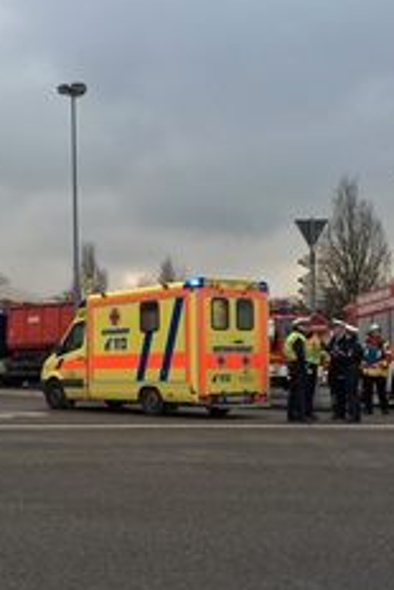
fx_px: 852
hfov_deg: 25.6
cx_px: 84
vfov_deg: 38.1
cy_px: 343
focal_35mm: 52
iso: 25
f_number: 2.2
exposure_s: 1/309
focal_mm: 4.15
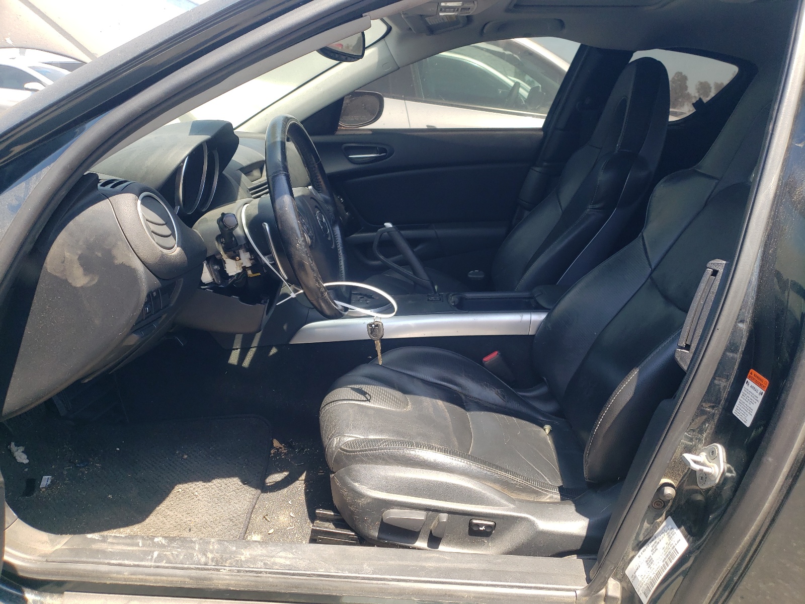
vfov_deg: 53.1
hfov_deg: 67.3
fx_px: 605
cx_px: 402
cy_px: 302
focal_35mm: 26
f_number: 1.5
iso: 50
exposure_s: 1/556
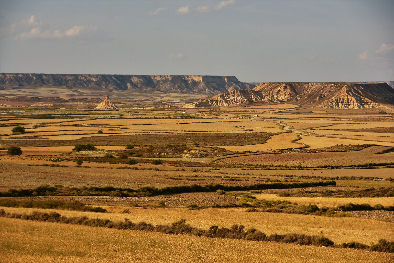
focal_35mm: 120
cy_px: 132
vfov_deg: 11.4
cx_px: 197
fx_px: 1313
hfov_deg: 17.1
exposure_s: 1/500
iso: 100
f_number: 5.6
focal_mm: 80
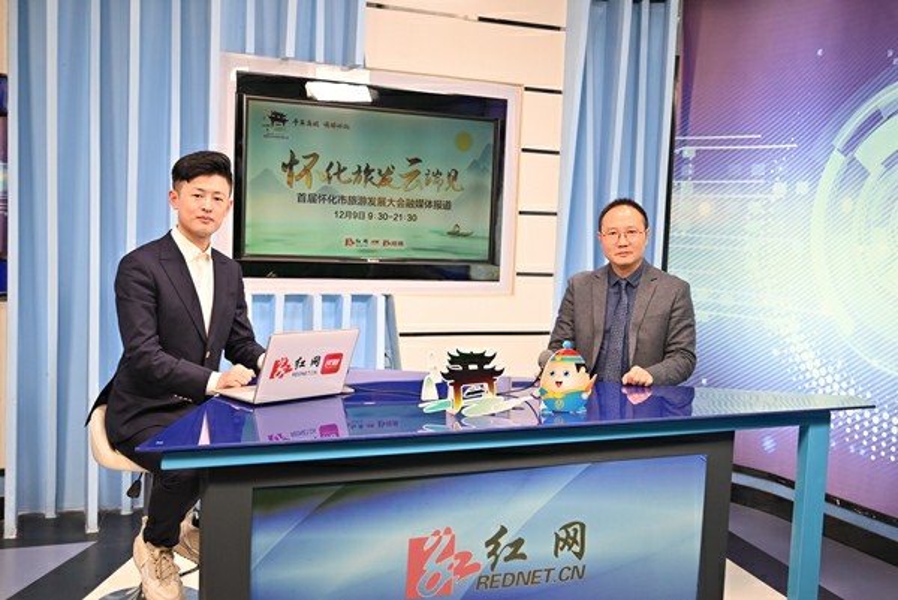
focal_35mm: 35
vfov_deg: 37.9
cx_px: 449
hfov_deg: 54.4
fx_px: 874
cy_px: 300
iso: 1250
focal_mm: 35
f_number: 4
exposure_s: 1/200
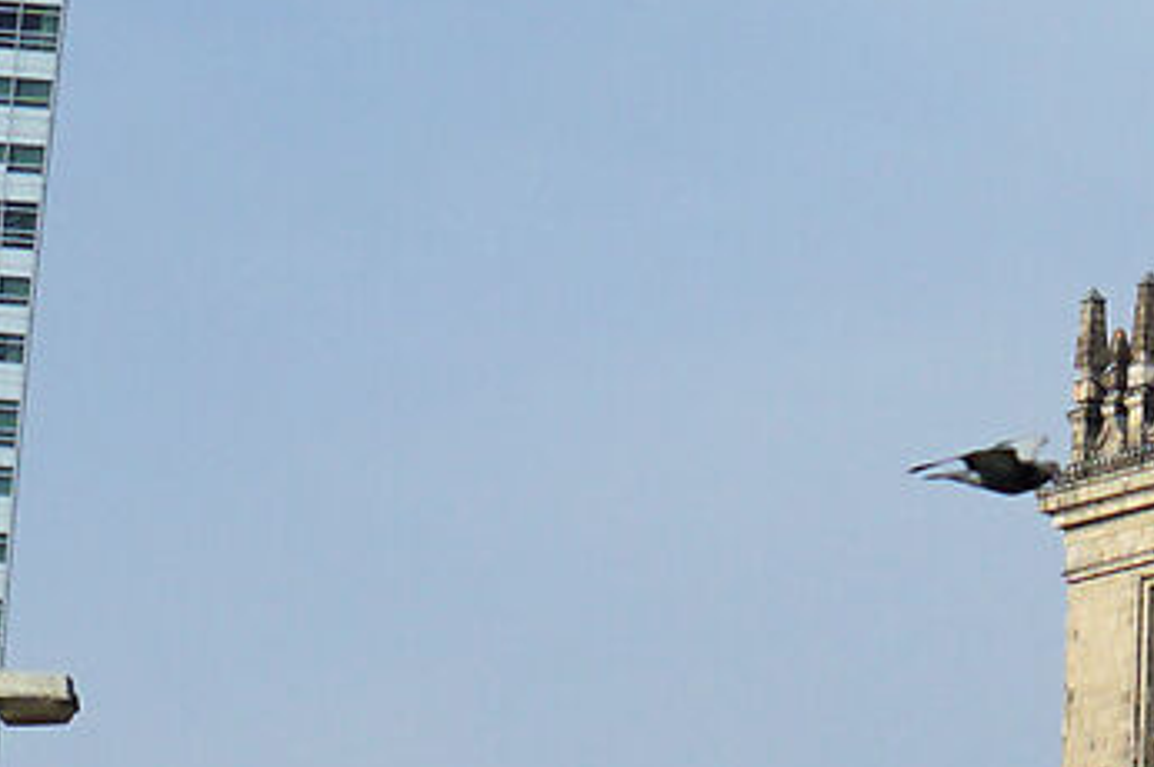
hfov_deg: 5.6
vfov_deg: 3.7
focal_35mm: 364
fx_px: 11672
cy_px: -1184
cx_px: 1407
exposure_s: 1/800
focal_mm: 35
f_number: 5.6
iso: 100
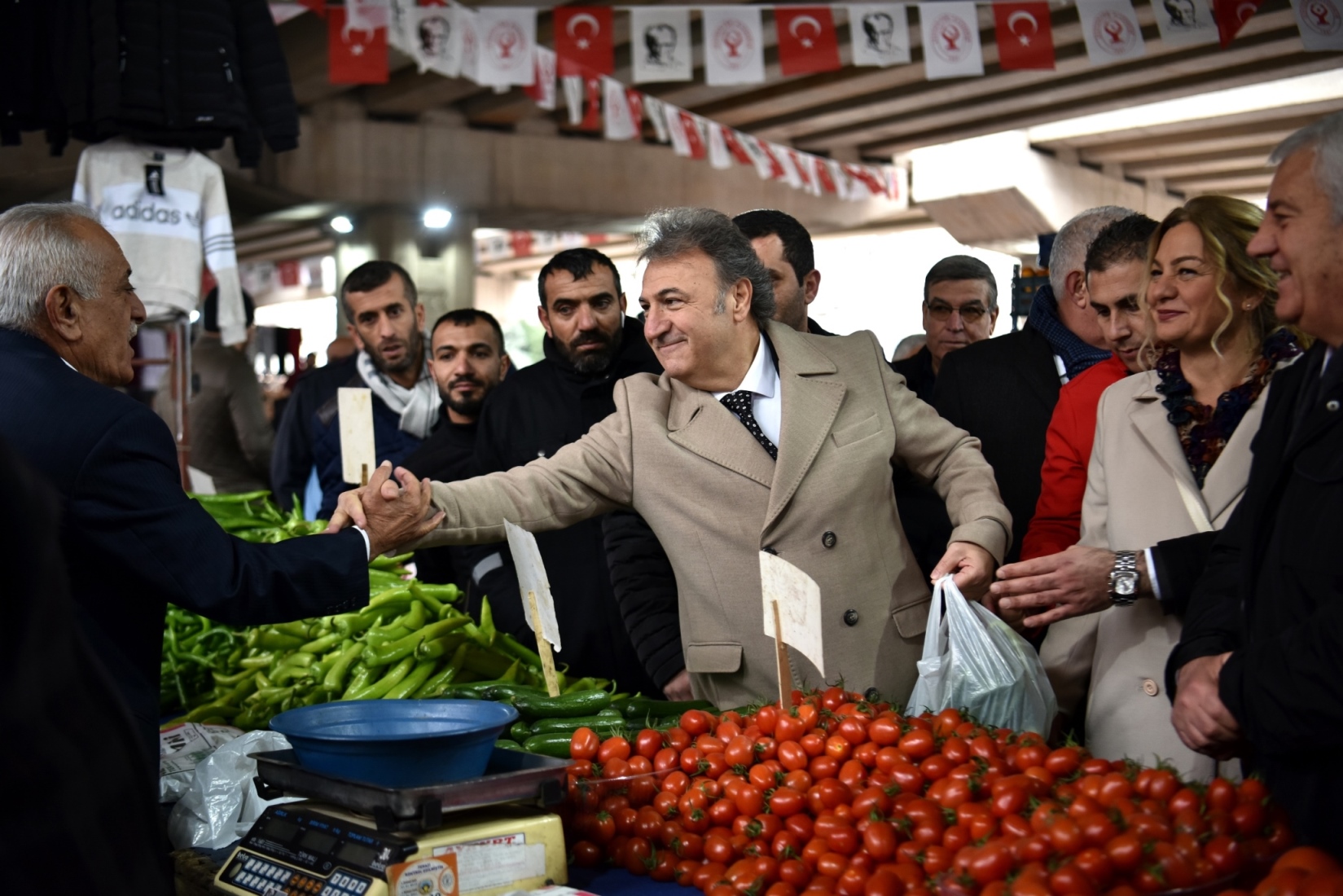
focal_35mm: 44
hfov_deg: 44.5
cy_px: 448
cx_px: 672
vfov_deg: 30.5
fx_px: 1642
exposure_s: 1/320
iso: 640
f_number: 2.8
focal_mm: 44
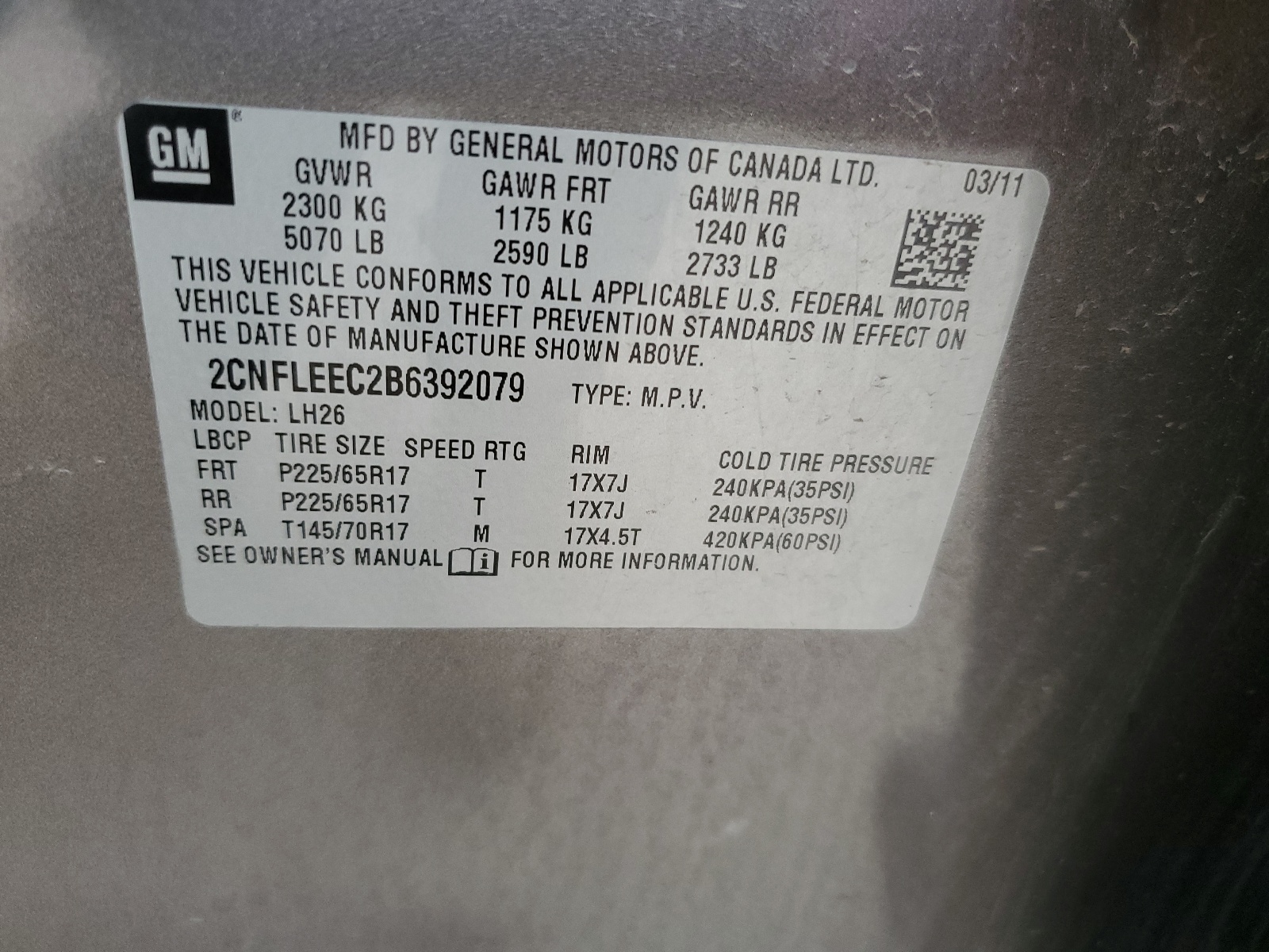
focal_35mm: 26
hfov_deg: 67.3
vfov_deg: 53.1
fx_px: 953
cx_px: 634
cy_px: 476
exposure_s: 1/120
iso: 95
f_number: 1.5
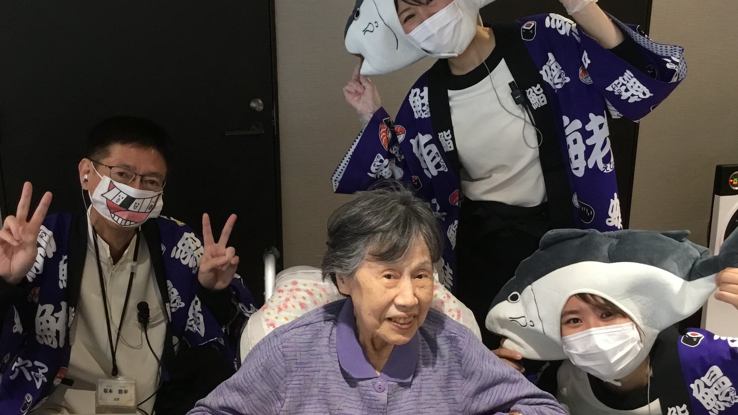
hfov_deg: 49.4
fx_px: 802
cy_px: 234
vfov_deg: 29.0
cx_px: 388
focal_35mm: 41
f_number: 2.4
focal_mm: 3.3
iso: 125
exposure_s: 1/30
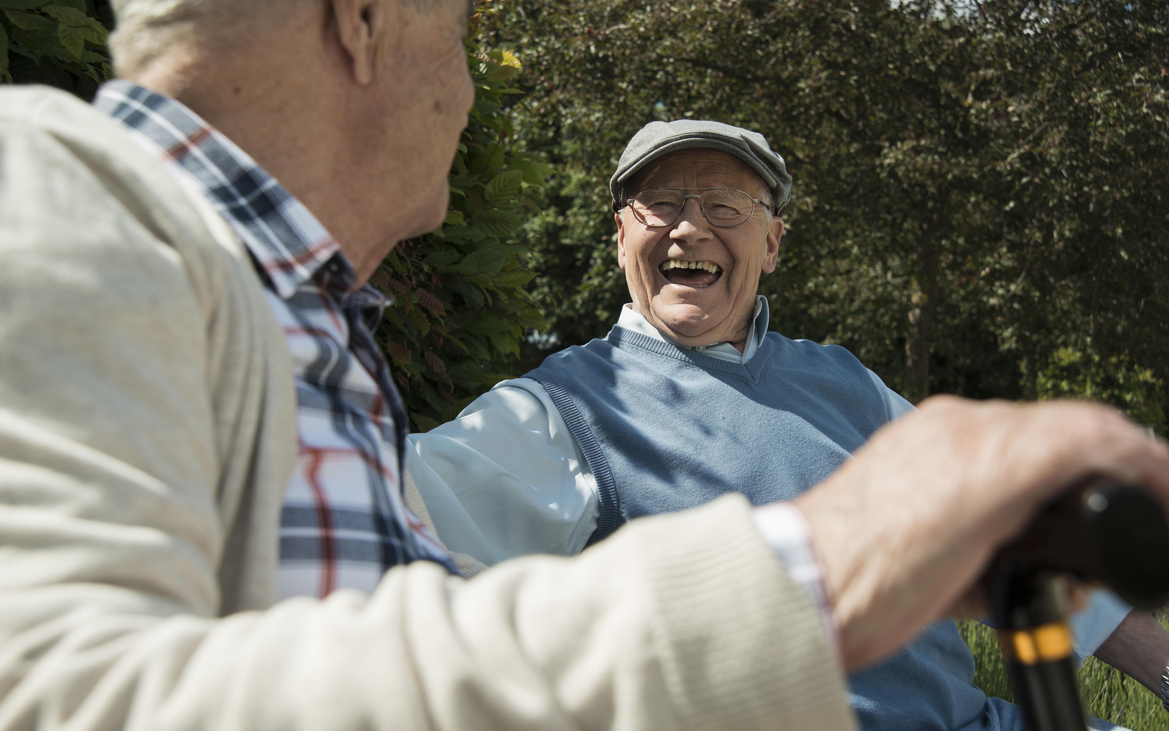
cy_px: 341
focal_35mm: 43
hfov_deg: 46.2
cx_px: 586
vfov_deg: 29.9
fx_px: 1370
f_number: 6.3
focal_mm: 42
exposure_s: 1/400
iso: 100
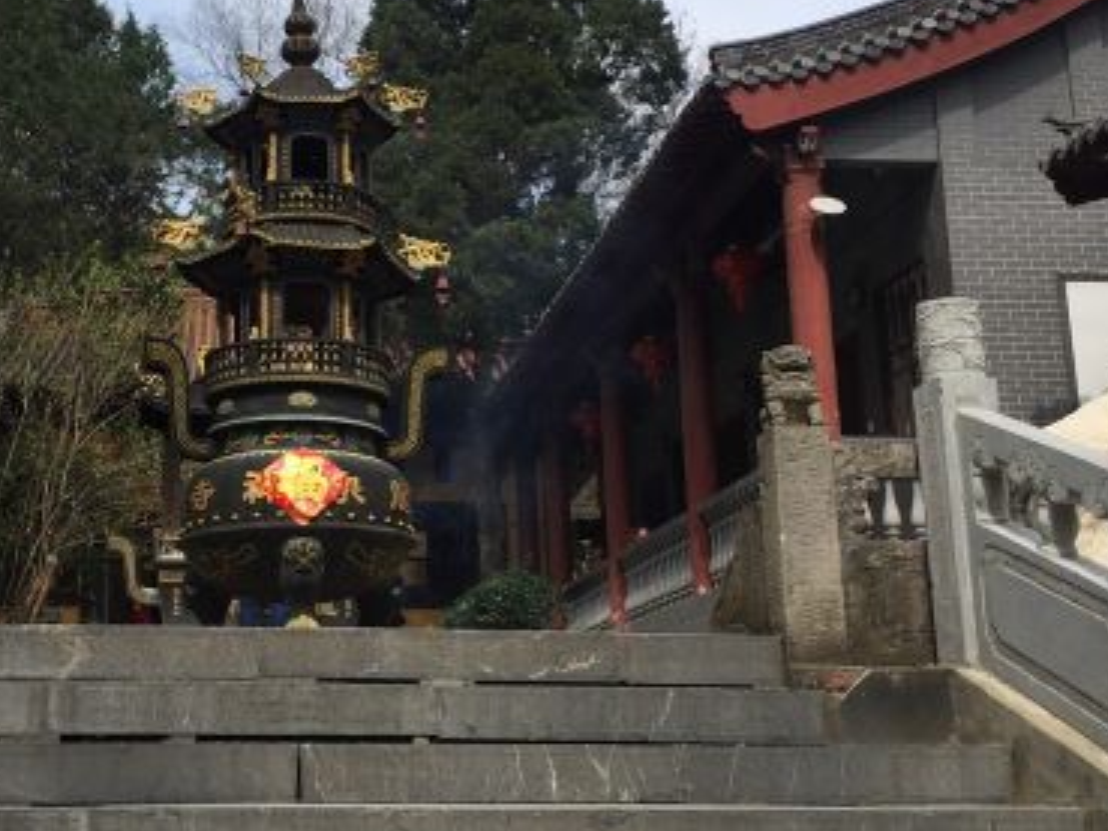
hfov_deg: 34.3
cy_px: 356
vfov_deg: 26.5
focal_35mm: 55
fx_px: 1761
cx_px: 306
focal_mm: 4.15
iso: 32
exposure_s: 1/1647
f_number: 2.2
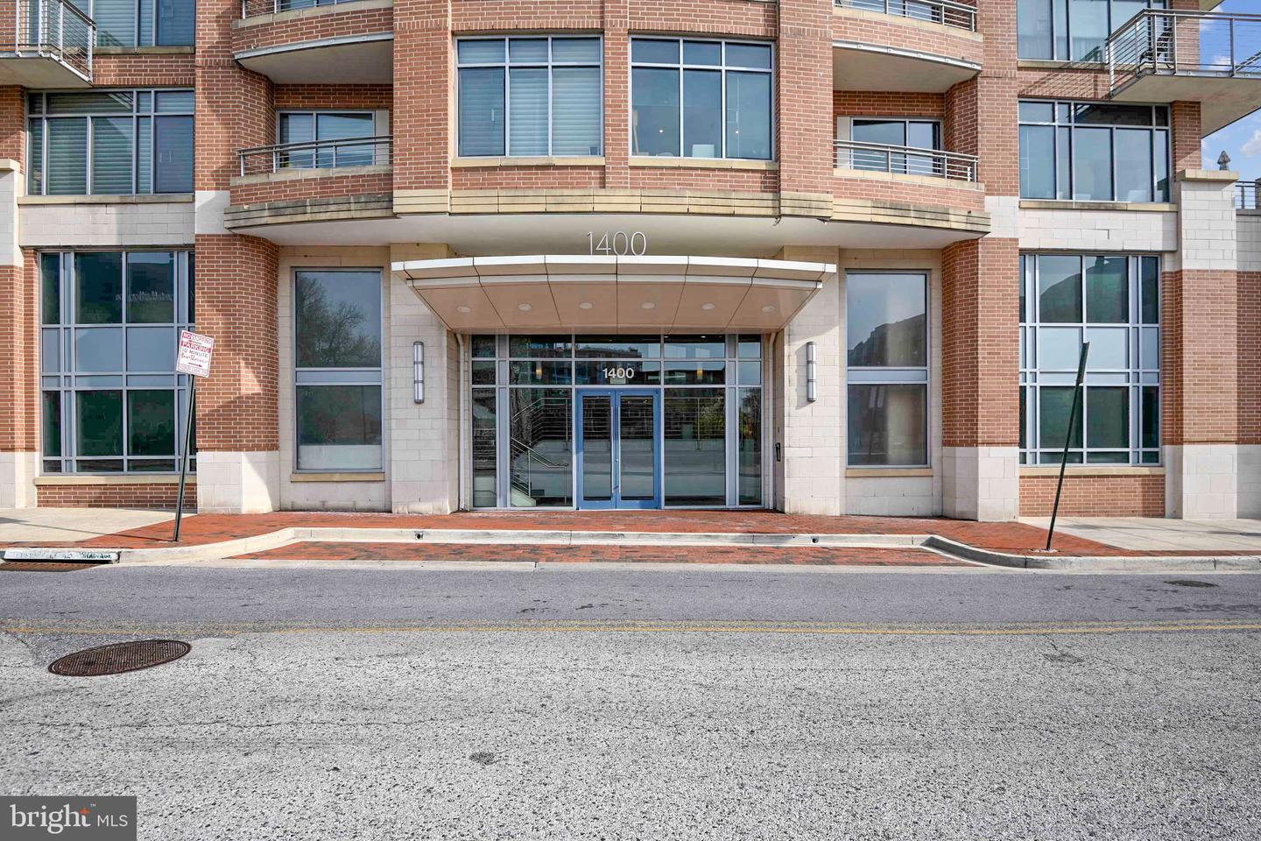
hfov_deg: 90.0
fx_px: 630
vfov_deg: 67.4
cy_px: 420
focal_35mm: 18
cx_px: 630
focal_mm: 18
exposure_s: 1/250
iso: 100
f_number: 5.6
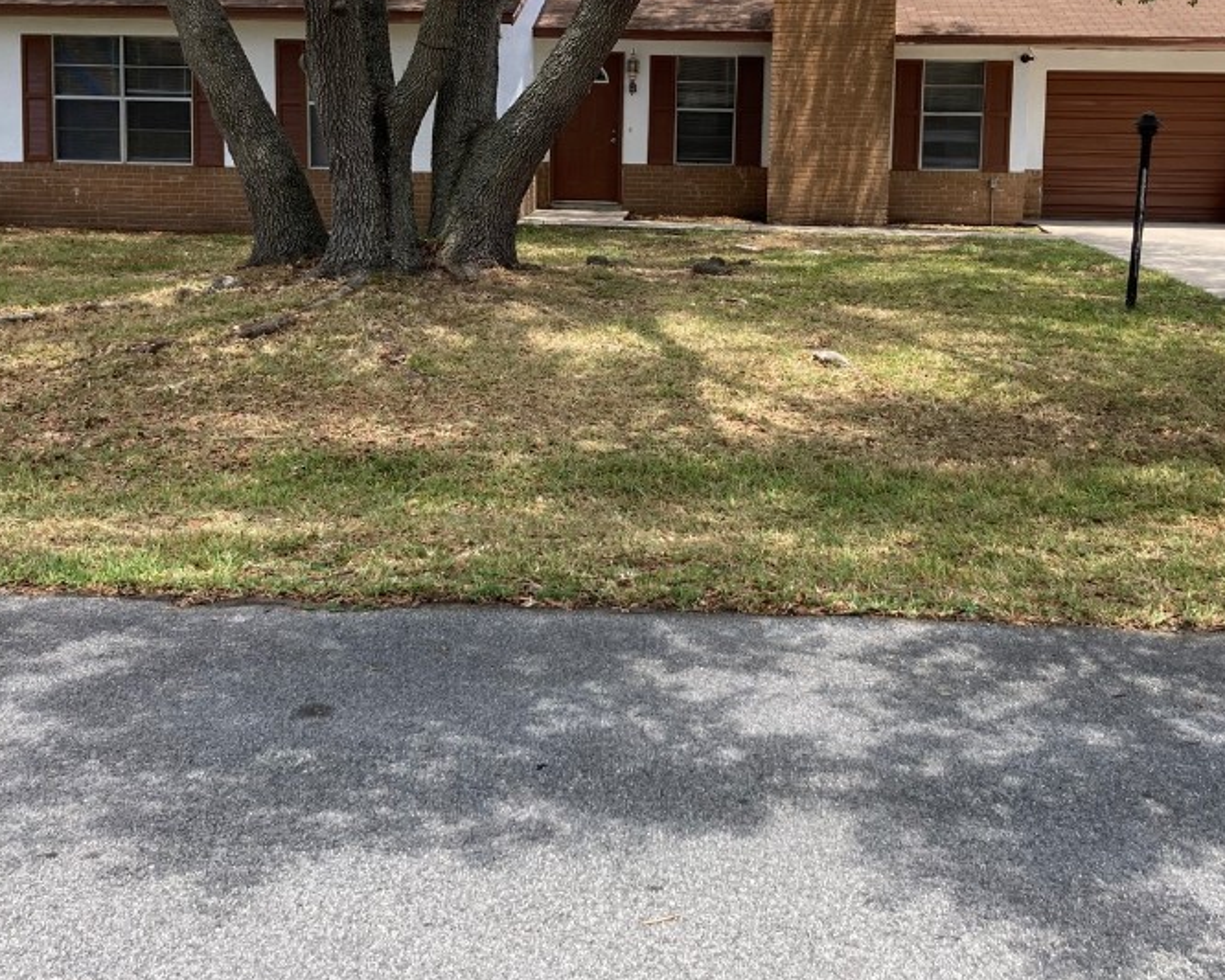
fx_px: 1523
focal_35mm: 42
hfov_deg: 43.8
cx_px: 625
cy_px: 294
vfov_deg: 35.2
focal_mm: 3.99
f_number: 1.8
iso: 20
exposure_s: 1/600
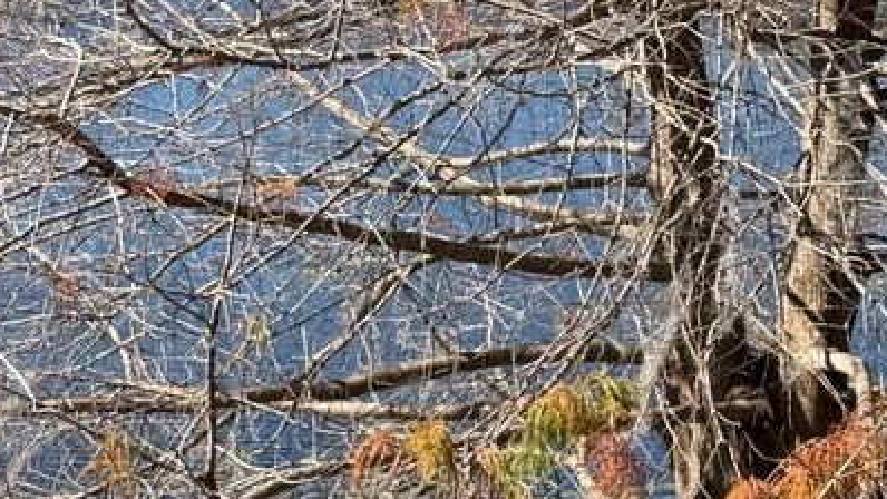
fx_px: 2470
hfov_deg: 20.3
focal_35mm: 105
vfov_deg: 11.5
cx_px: 506
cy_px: 74
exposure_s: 1/2232
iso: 80
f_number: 1.78
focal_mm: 6.76
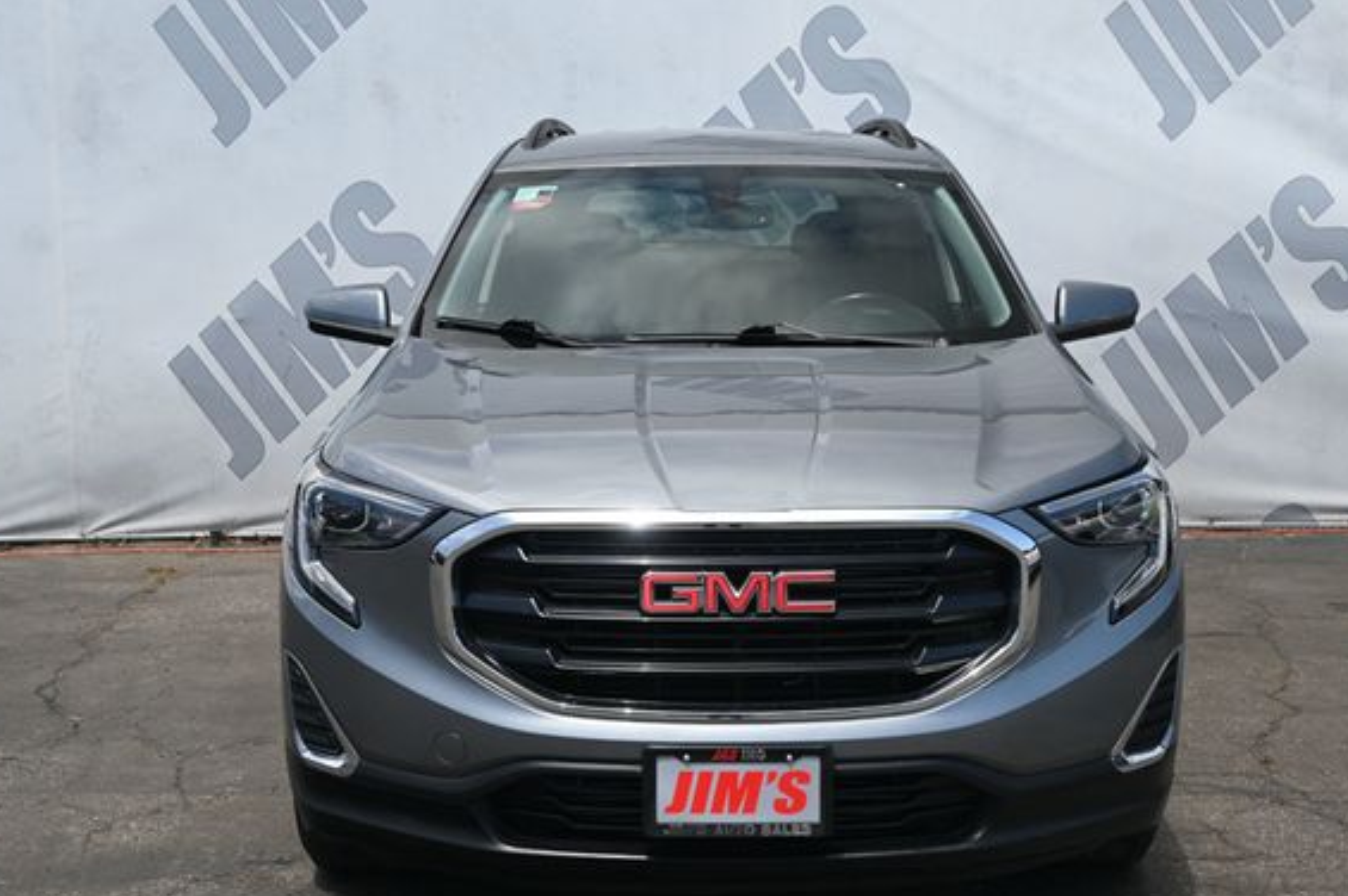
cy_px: 503
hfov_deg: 38.9
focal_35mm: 51
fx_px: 1908
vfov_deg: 26.4
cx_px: 730
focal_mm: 30
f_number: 5.6
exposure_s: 1/250
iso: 100
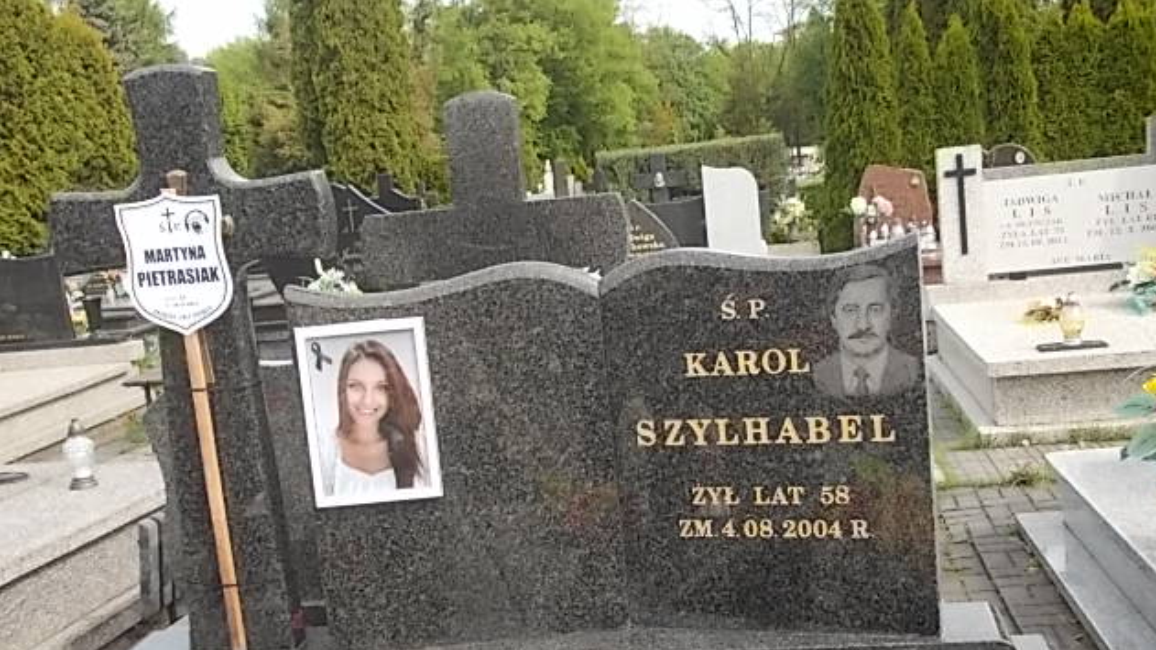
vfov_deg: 28.3
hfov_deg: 48.4
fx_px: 1287
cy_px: 364
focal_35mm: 42
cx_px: 584
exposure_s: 1/250
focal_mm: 5.3
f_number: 3.1
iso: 80
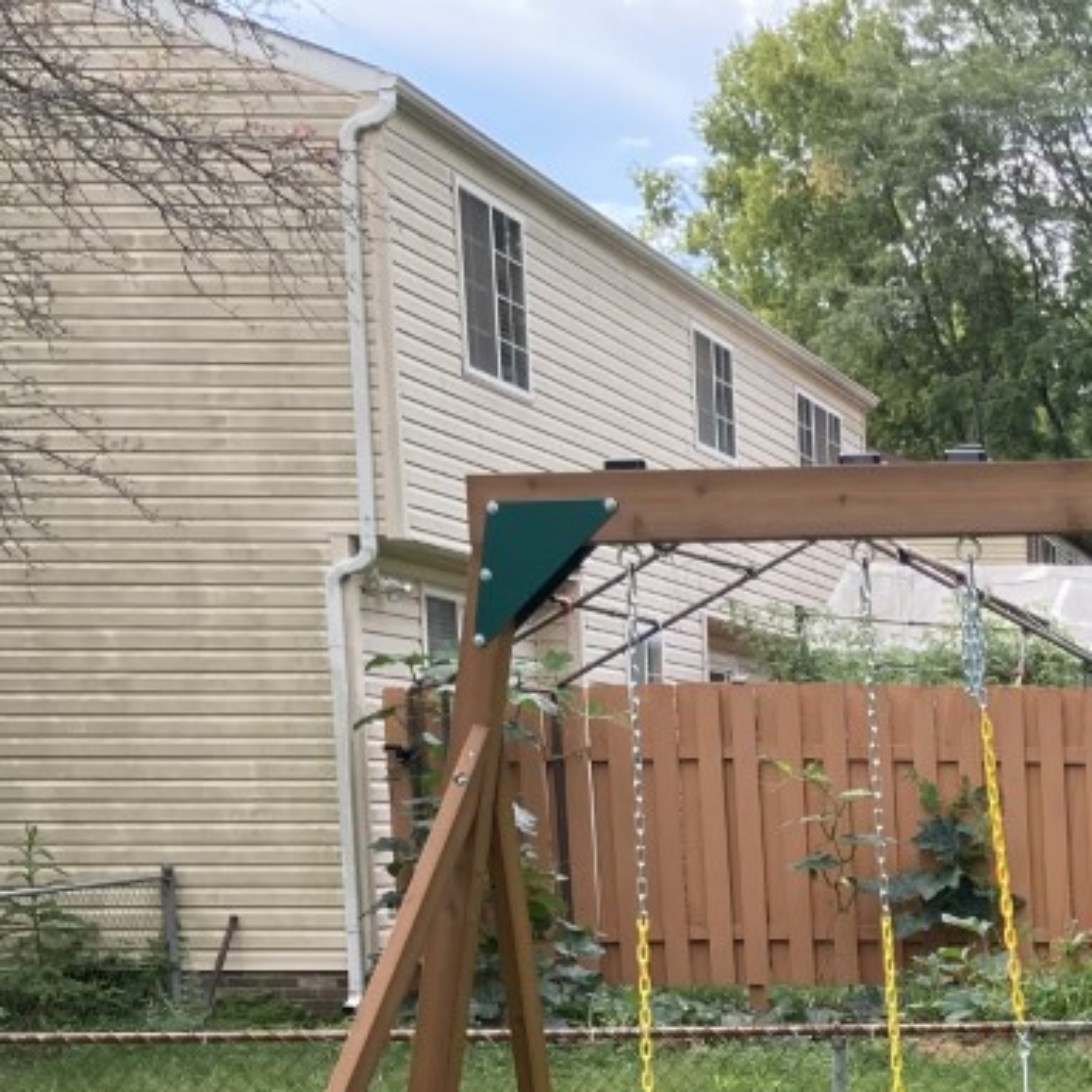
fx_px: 2748
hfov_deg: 19.4
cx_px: 1675
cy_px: 1183
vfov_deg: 21.4
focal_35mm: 77
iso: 20
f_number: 1.8
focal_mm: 3.99
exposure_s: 1/490
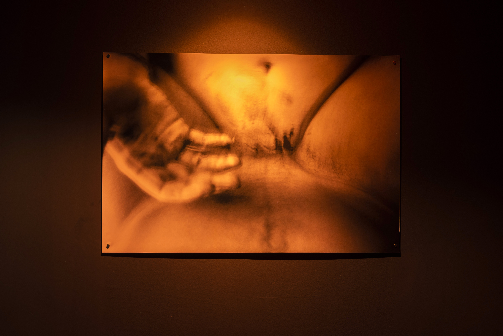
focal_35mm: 48
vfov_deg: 28.1
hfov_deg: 41.1
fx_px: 671
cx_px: 252
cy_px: 168
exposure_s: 13
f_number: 11
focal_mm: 48
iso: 100
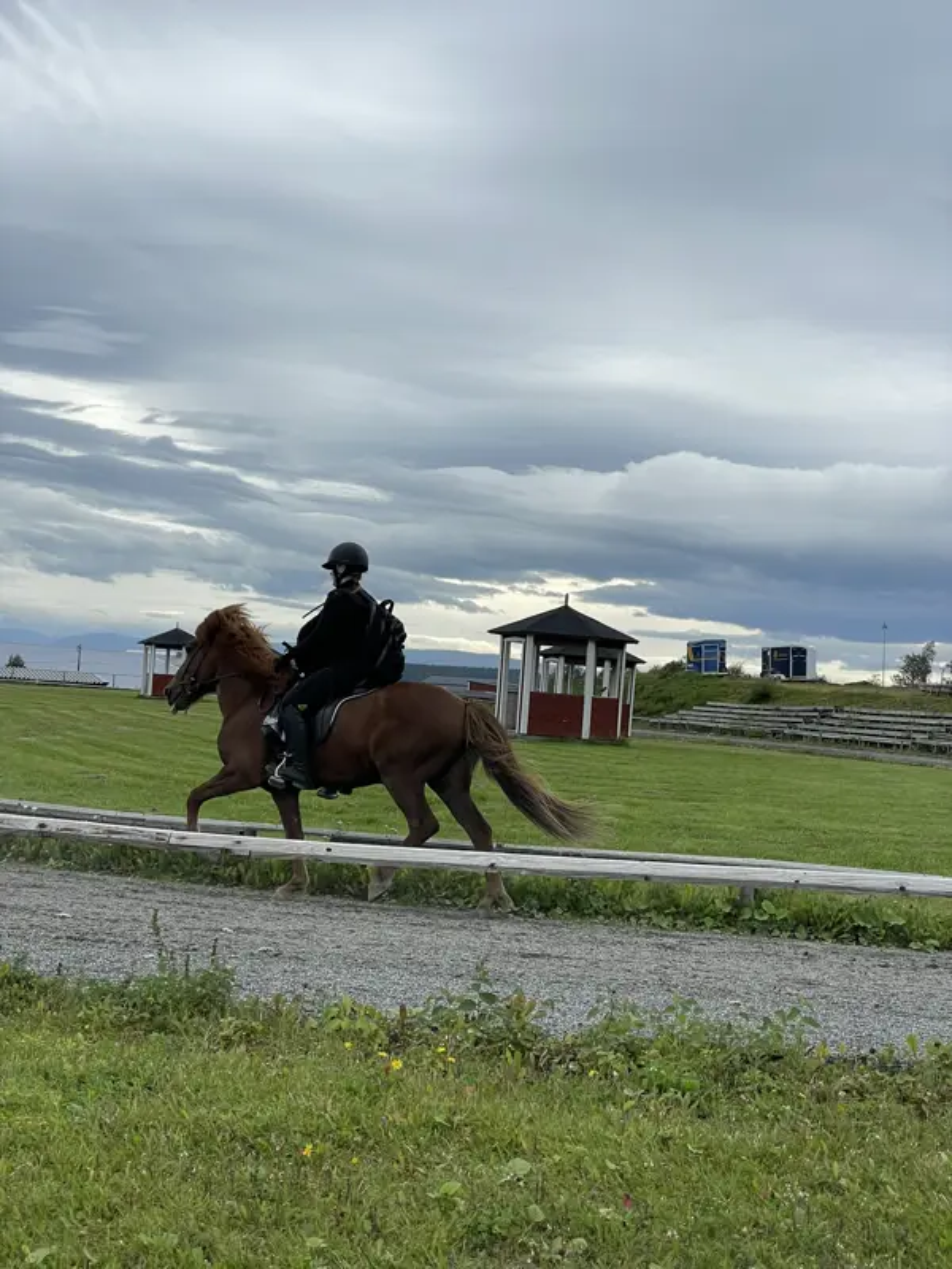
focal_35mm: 52
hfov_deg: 28.0
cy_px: 634
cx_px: 476
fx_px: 1907
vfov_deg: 36.8
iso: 25
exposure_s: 1/1332
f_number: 2
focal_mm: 6
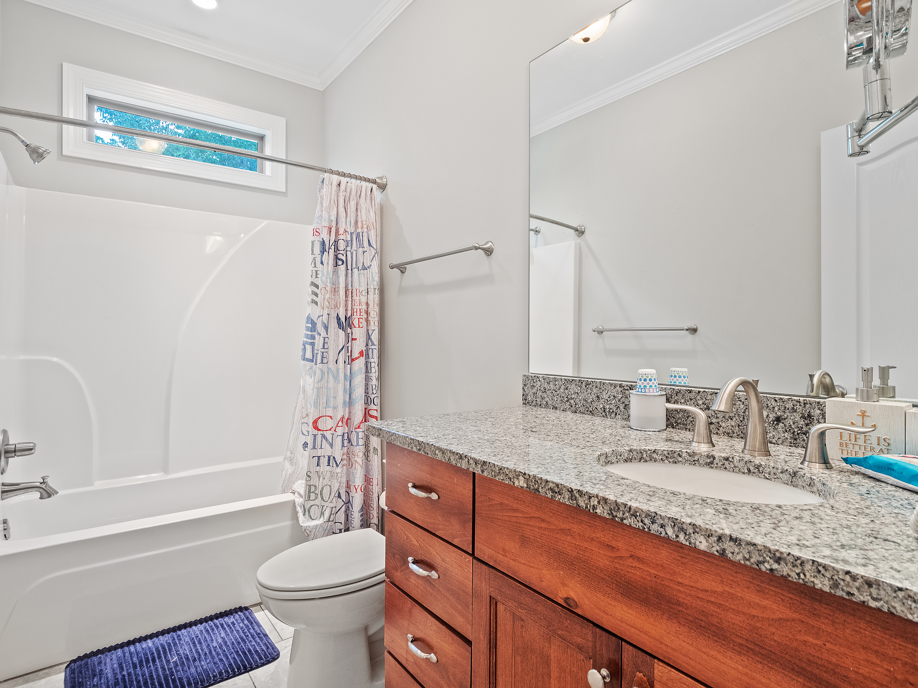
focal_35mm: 18
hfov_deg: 87.8
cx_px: 459
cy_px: 344
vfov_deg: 71.6
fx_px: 477
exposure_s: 1/5
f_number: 5.6
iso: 400
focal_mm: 9
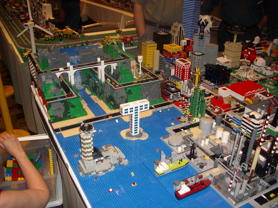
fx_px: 281
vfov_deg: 40.7
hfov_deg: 52.6
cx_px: 139
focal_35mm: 35
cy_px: 104
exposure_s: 1/60
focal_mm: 5.8
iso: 100
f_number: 2.6
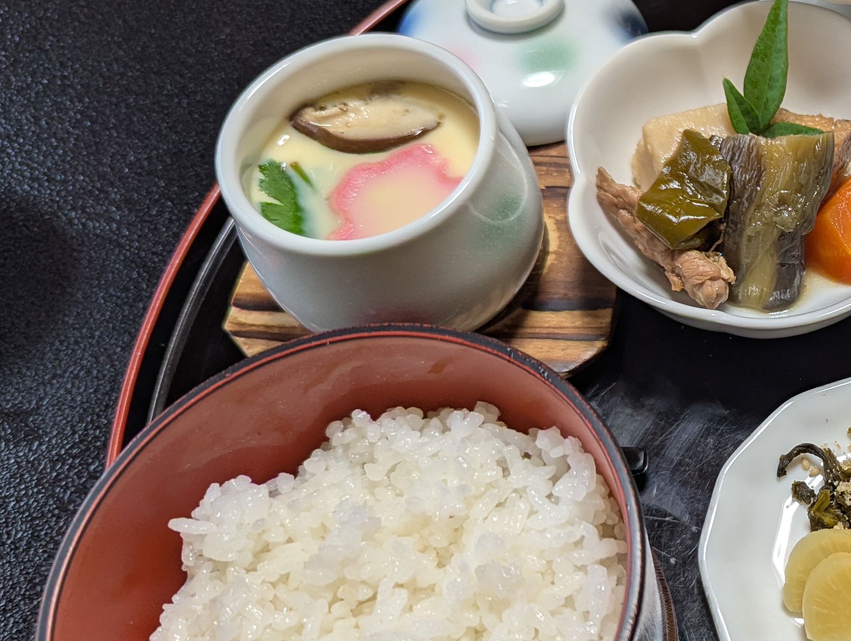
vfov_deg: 29.2
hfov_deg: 34.3
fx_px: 1231
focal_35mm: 50
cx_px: 877
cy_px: 332
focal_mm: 6.81
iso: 155
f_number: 1.85
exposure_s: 1/70.7
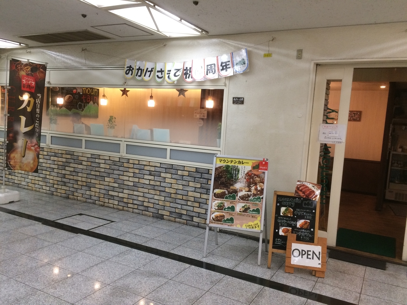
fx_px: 341
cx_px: 204
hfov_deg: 61.7
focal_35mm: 29
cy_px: 152
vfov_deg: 48.2
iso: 64
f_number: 2.2
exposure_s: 1/30
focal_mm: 4.15
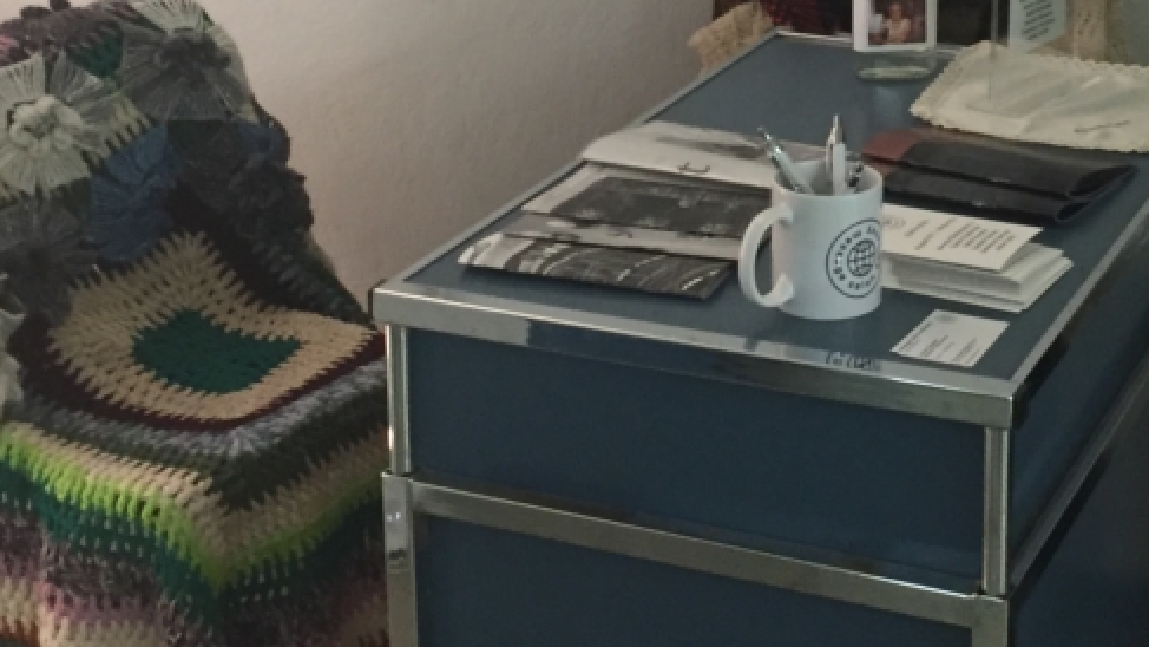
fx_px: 2255
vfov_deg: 16.1
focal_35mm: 74
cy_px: 30
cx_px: 755
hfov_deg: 28.4
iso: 250
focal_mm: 4.15
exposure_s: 1/33
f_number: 2.2
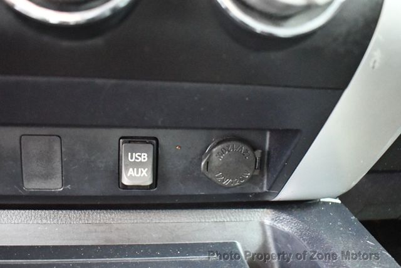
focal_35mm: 36
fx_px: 401
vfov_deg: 36.9
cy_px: 134
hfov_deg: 53.1
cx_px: 200
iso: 12800
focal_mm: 18
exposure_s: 1/13
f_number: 3.5
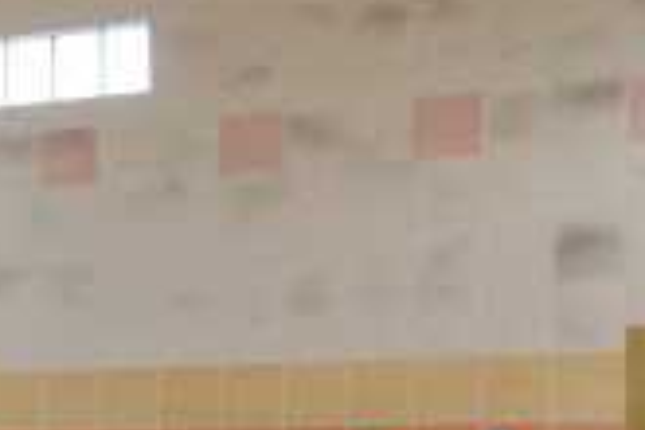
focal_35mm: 98
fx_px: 1756
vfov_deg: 13.2
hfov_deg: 18.6
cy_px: 631
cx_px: -297
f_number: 5.6
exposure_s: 1/200
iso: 1600
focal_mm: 18
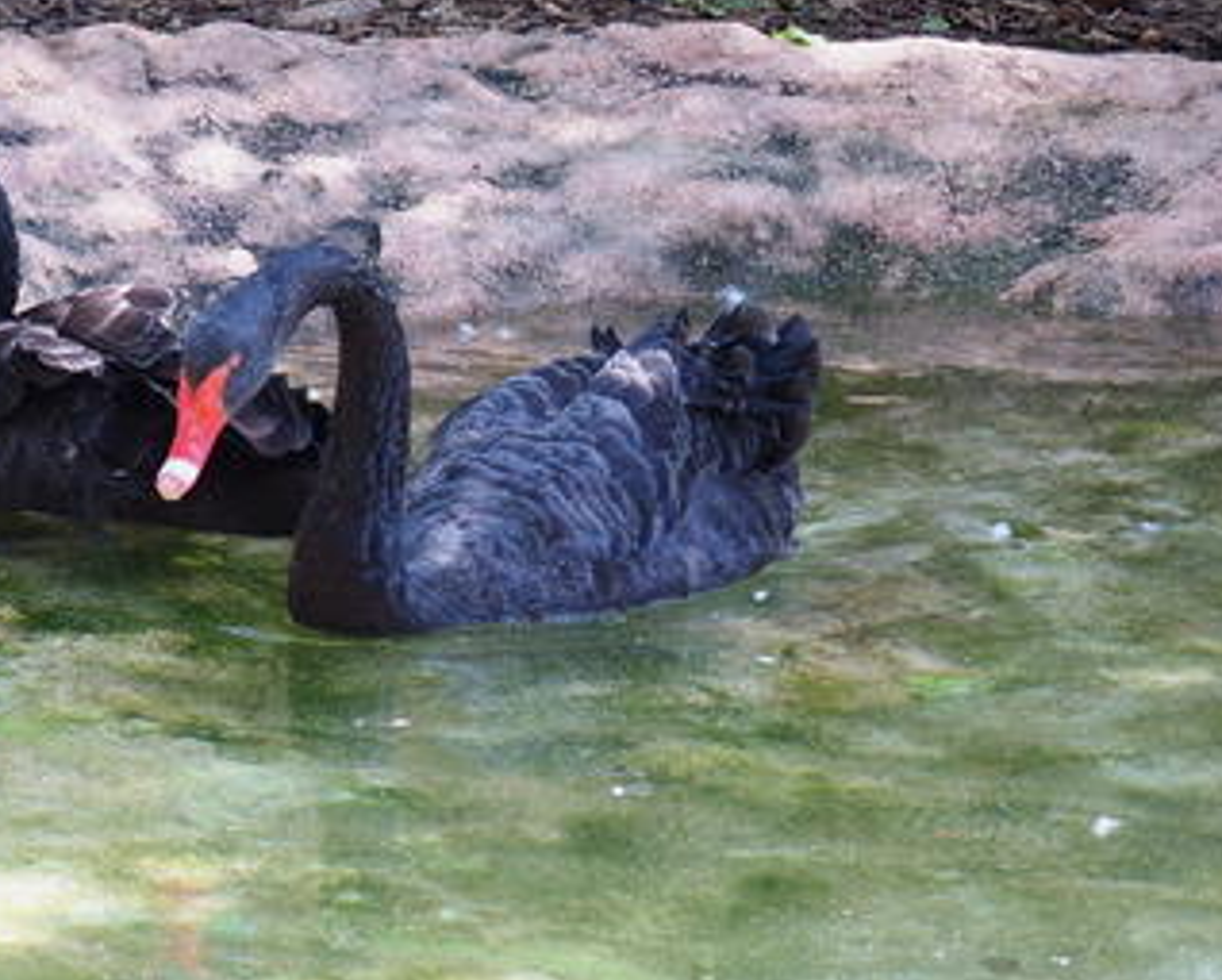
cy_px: 380
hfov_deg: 7.0
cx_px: 384
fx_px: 9991
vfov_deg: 5.6
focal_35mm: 276
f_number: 2.8
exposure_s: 1/200
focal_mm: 42.5
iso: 200
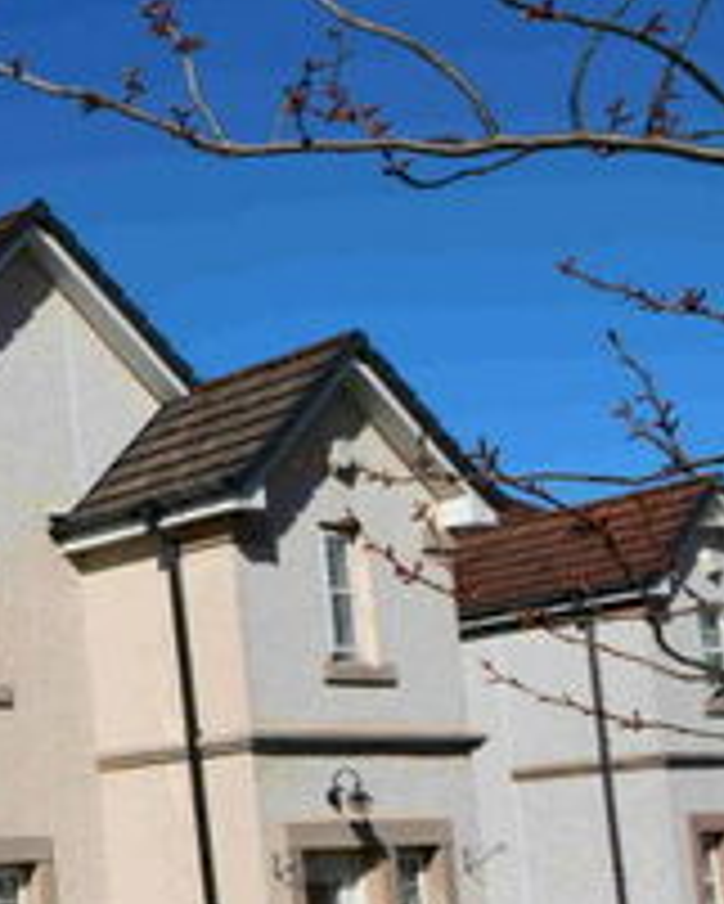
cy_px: 794
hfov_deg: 16.6
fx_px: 1659
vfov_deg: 29.4
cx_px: -823
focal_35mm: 62
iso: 100
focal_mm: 13
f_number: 11
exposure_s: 1/250
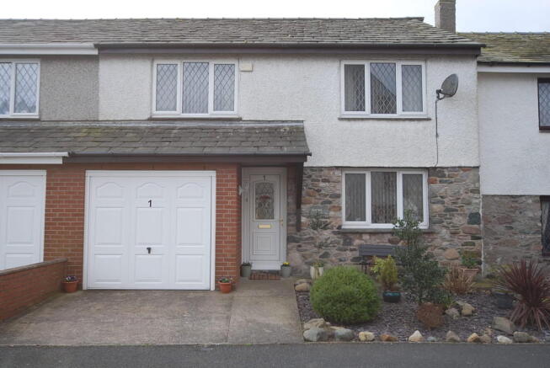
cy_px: 184
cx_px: 275
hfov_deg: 61.9
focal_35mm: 30
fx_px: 459
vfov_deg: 43.7
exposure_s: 1/125
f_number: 5.6
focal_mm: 20
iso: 110
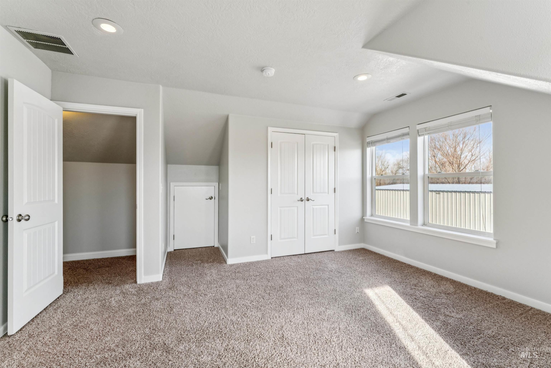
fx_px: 236
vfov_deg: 75.9
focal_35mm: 15
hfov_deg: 98.9
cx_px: 276
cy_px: 184
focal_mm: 15.4
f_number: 13
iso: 400
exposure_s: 1/30
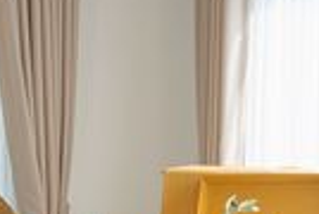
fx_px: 1083
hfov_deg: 15.8
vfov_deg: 10.9
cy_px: 301
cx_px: -117
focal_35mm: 122
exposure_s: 1/320
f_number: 2.8
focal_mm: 41
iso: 250
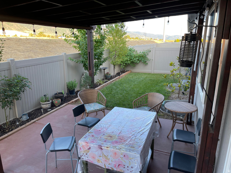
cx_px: 116
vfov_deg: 54.9
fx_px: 167
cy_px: 86
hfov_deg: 69.4
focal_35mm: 25
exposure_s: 1/121
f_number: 1.6
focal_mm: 5.1
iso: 40
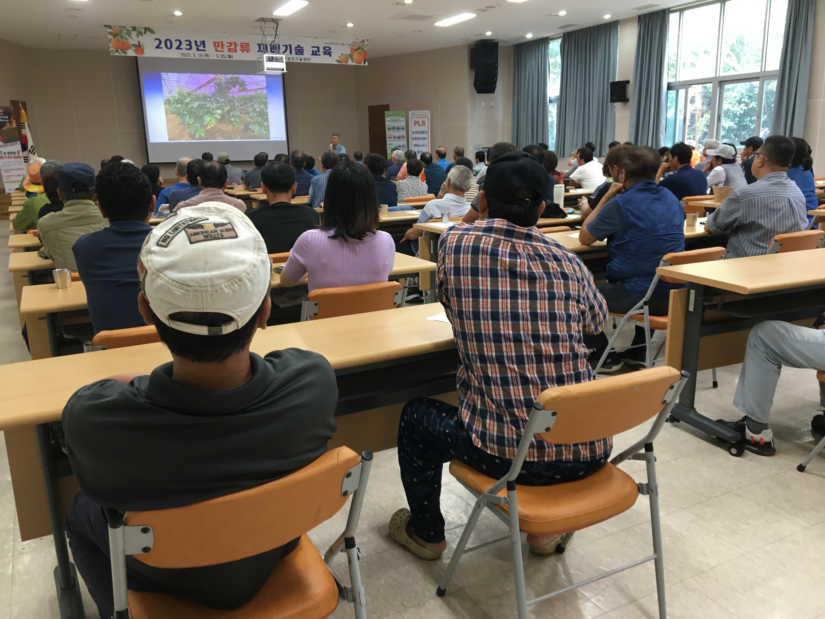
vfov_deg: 48.2
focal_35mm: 29
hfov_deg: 61.7
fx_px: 691
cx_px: 412
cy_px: 310
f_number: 2.2
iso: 100
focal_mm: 4.15
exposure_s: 1/30
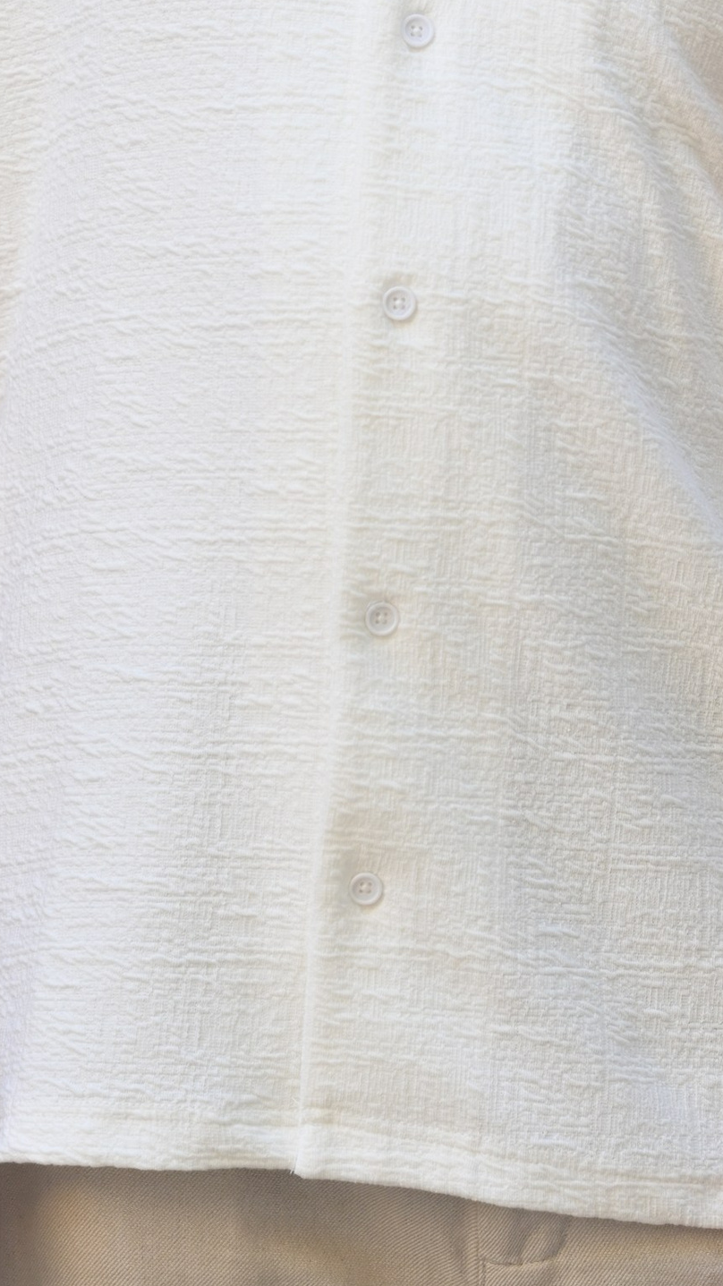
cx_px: 656
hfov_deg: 5.1
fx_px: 8114
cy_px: -89
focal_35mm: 238
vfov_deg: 9.0
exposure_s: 1/320
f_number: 2.8
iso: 320
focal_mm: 85
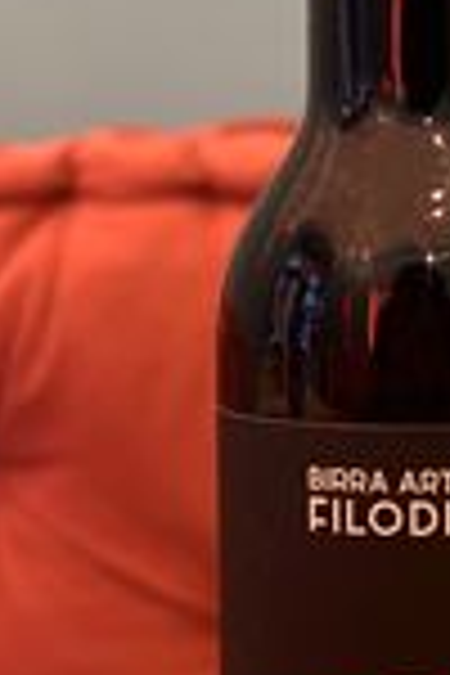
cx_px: 522
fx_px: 1444
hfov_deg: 17.0
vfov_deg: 26.3
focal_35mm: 77
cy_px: 392
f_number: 1.5
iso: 500
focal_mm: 5.7
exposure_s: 1/33
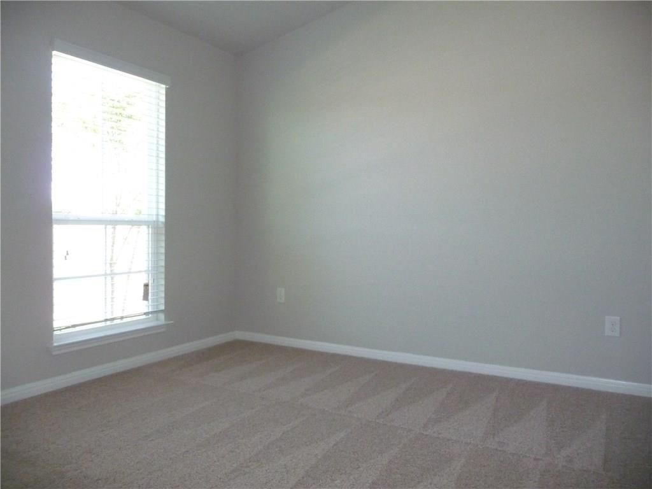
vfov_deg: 49.7
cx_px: 326
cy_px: 244
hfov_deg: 63.4
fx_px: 527
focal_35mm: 28
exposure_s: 1/125
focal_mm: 4.7
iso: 800
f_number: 3.3
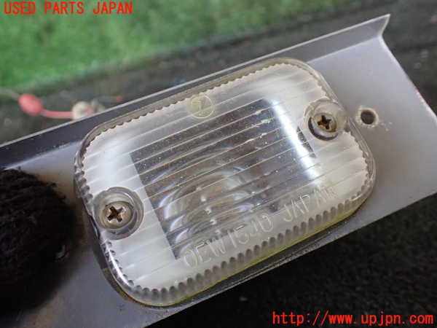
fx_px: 379
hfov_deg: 60.0
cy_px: 164
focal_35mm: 30
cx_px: 218
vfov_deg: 46.8
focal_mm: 5.4
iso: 320
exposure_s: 1/125
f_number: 2.3
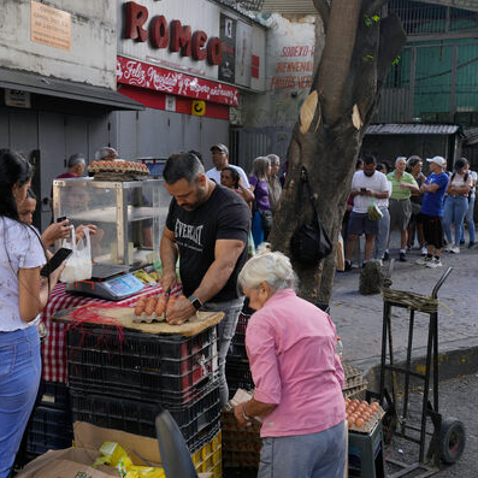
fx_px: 703
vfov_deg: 37.6
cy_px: 240
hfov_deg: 37.6
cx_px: 242
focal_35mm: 45
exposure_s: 1/100
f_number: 6.3
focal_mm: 35
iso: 320
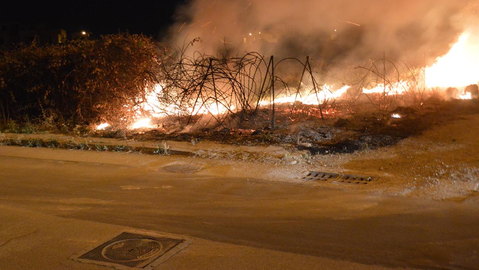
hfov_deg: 49.4
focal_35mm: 41
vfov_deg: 29.0
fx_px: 521
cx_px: 239
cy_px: 141
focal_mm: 26
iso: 3200
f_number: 4.2
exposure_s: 1/10
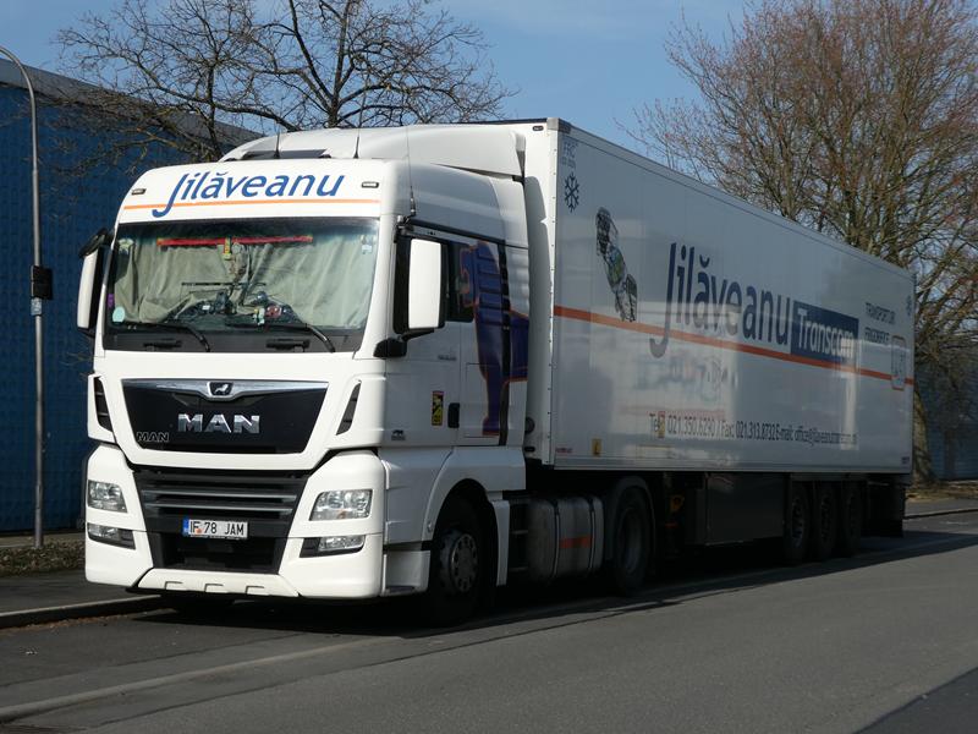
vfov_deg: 22.6
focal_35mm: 65
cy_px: 367
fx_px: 1836
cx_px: 489
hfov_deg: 29.8
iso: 80
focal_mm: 11.7
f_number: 4.4
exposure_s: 1/800
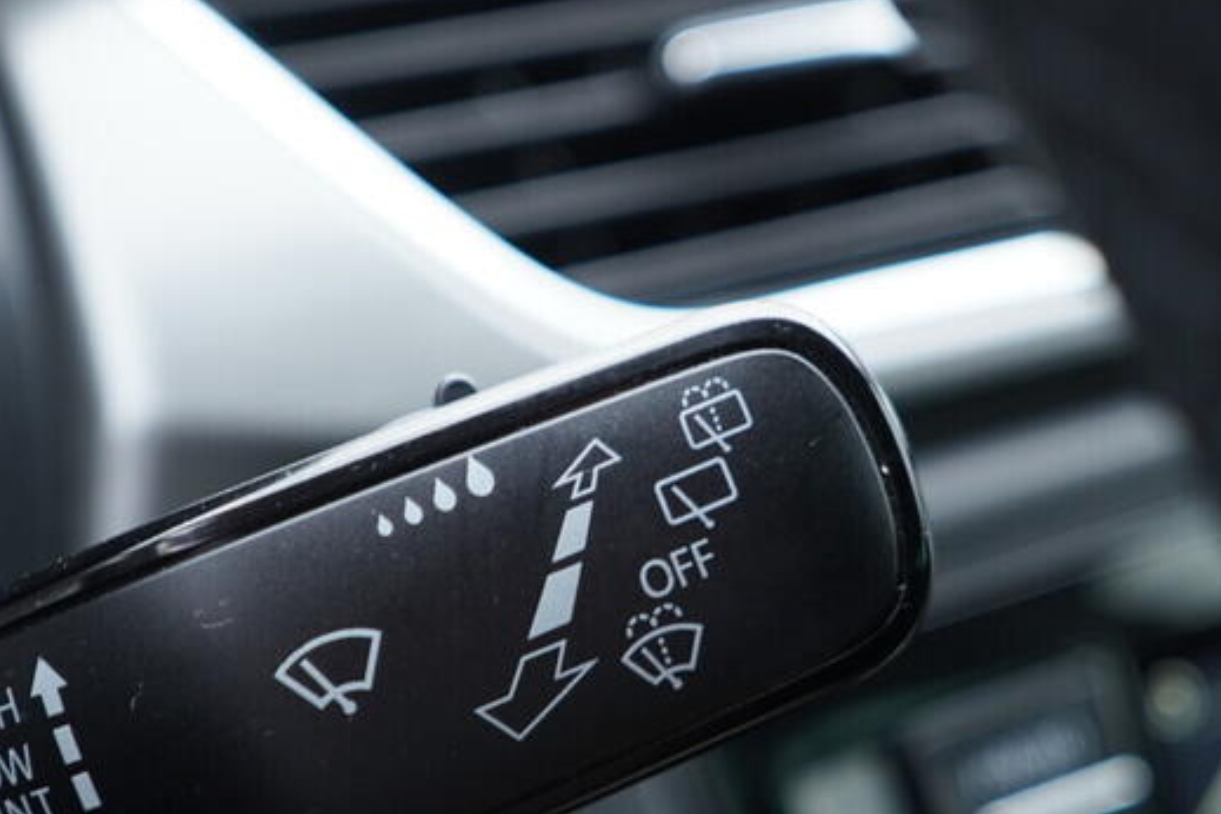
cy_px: 491
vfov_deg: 19.2
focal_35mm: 71
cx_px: 539
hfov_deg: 28.4
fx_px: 2408
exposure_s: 1/40
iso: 320
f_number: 2.8
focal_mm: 24
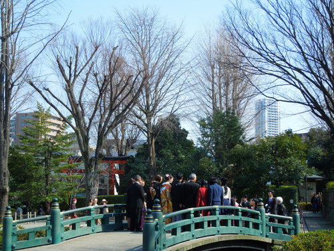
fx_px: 589
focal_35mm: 61
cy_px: 126
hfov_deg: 31.7
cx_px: 167
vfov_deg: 24.0
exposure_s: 1/400
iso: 100
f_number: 4.3
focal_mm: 11
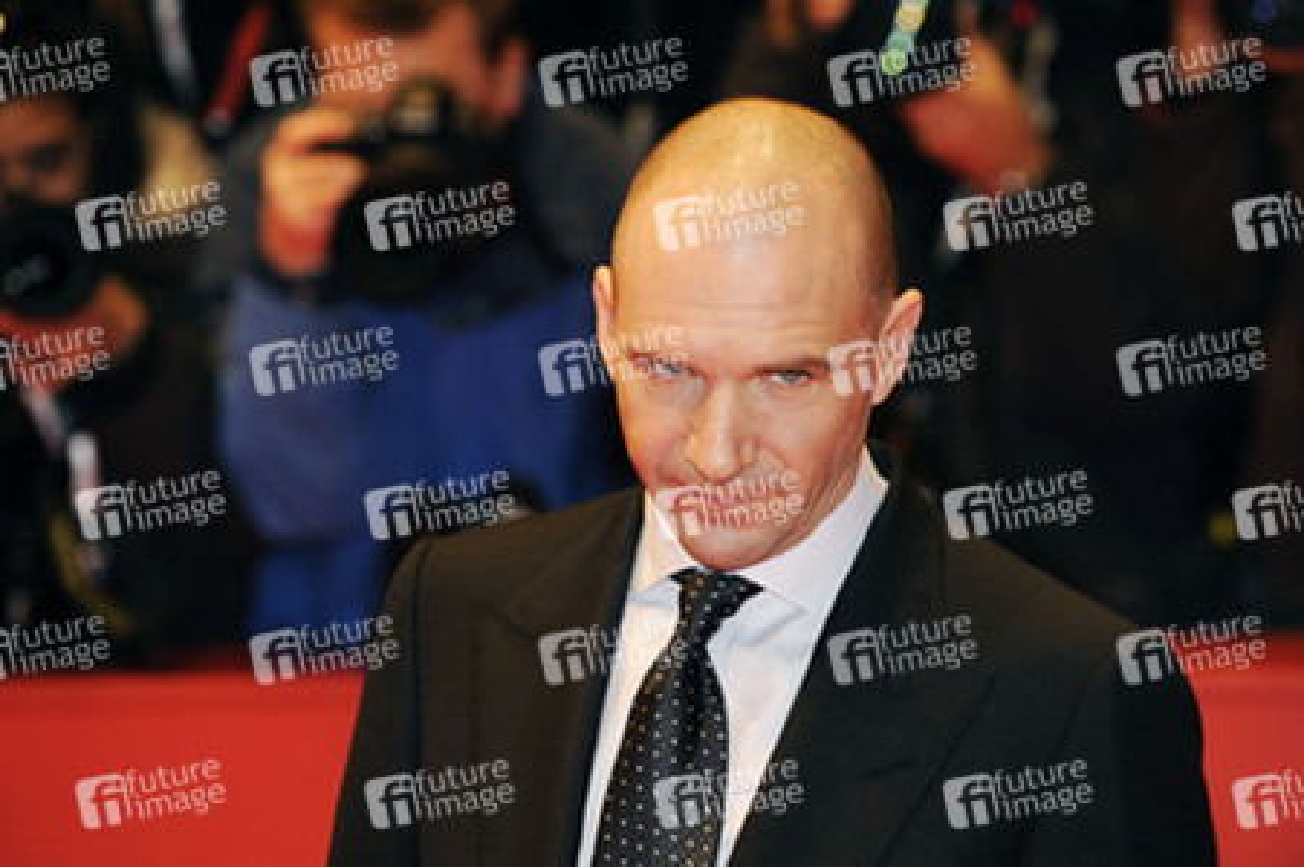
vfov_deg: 6.9
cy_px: 434
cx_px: 652
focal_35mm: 200
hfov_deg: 10.3
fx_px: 7239
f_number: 5.6
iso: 800
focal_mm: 200
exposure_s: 1/160
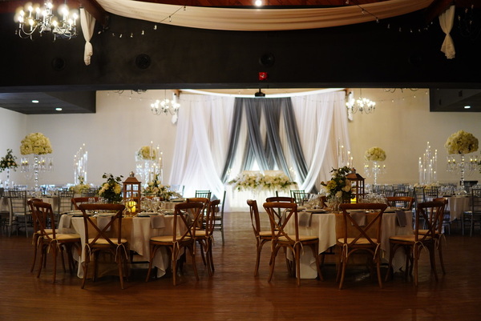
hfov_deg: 43.6
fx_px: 602
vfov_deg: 29.9
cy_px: 160
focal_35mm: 45
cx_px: 240
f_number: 1.4
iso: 800
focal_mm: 30
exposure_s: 1/60
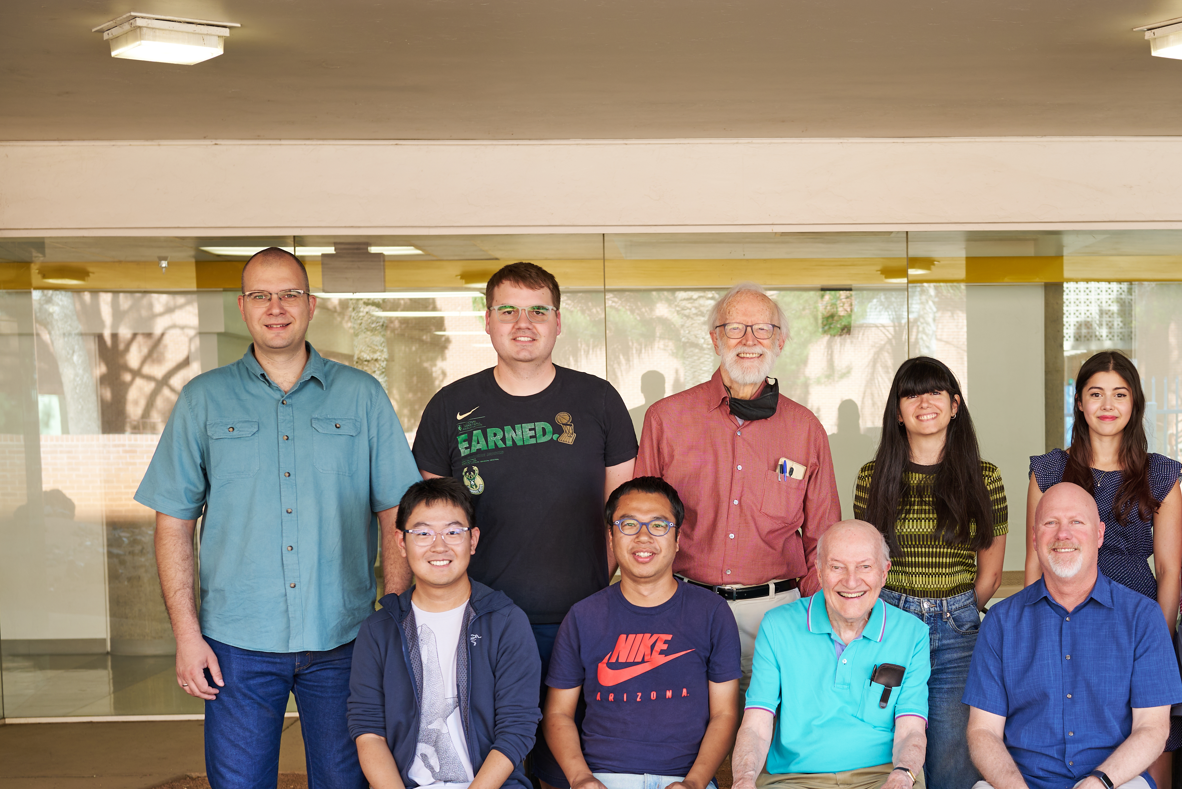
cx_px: 835
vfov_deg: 22.8
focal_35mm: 59
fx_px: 1938
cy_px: 574
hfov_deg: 33.5
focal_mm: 40
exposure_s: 1/30
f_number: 4.5
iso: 100
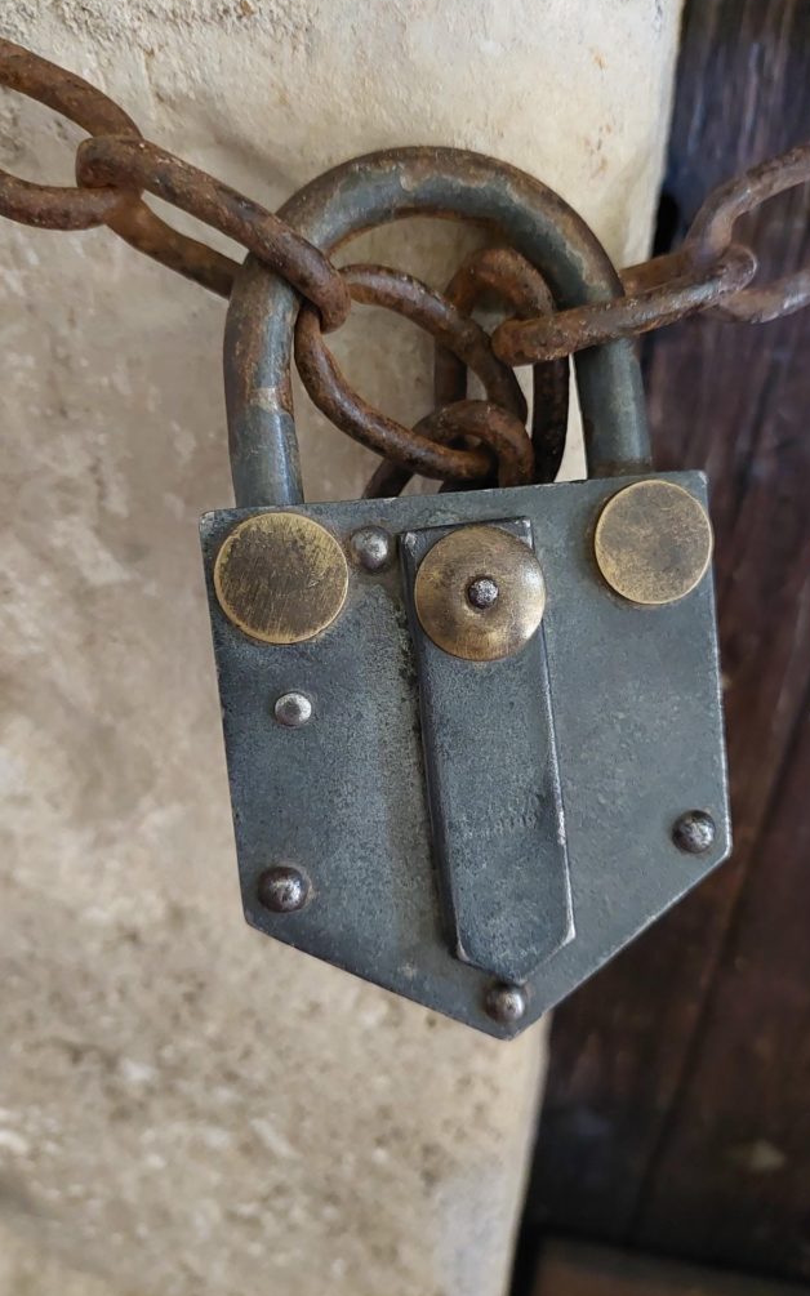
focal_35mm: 27
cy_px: 641
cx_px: 433
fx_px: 954
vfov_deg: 68.4
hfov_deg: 46.0
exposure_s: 1/24
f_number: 1.8
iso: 800
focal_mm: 5.23
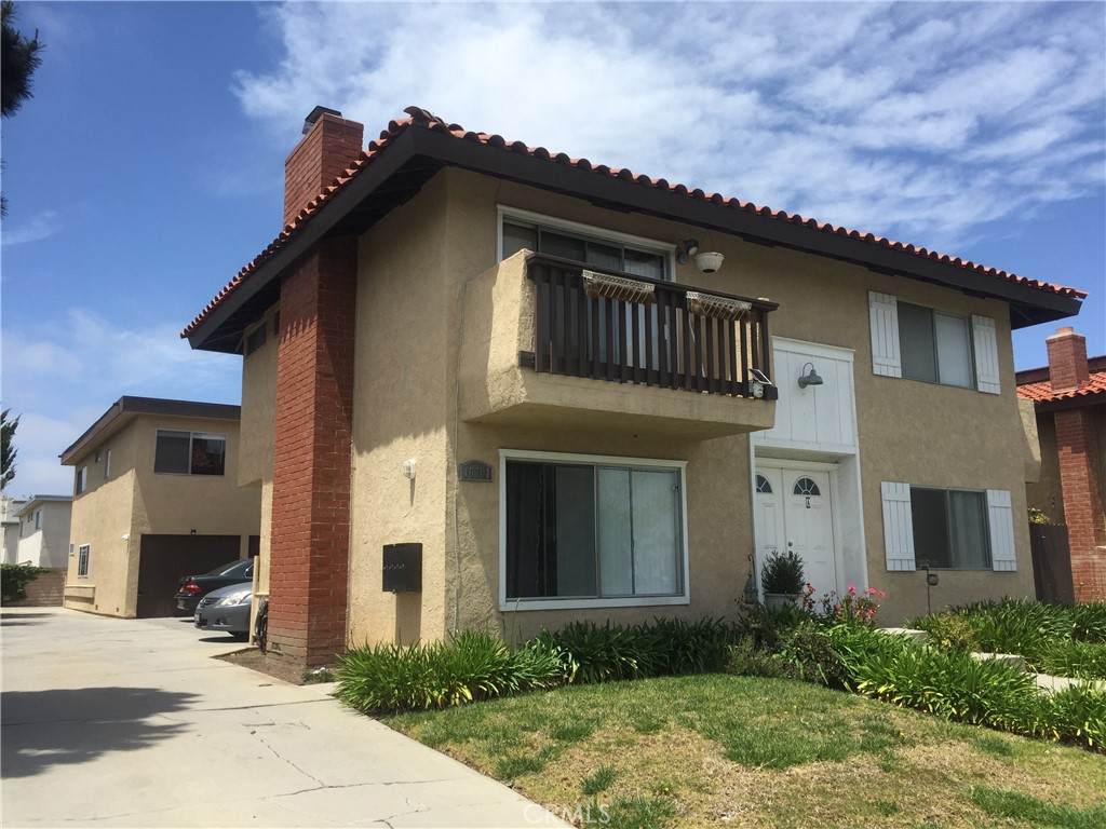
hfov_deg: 61.7
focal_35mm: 29
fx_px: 927
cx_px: 553
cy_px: 414
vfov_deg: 48.2
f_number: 2.2
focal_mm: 4.15
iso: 32
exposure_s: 1/2198
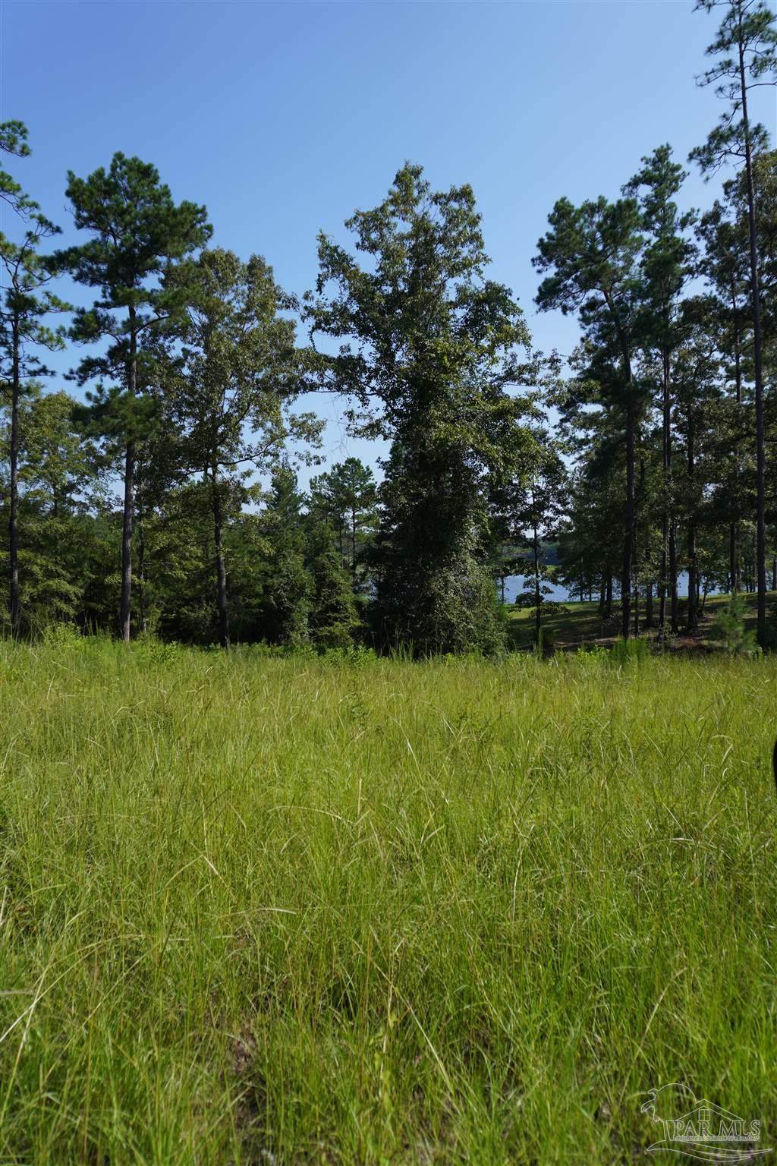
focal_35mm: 24
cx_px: 388
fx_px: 777
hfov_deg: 53.1
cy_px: 583
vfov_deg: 73.7
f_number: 5.6
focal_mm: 16
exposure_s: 1/500
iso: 100
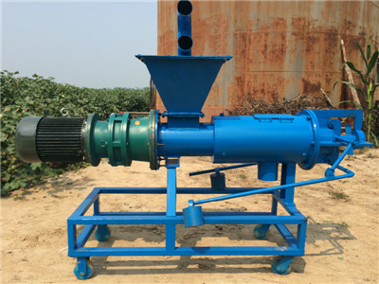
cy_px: 142
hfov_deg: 60.0
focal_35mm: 30
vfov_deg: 46.8
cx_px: 190
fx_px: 328
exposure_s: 1/1953
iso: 32
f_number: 2.2
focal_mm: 4.12
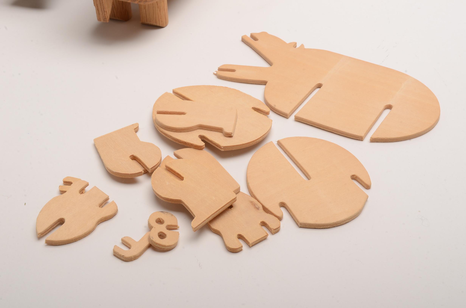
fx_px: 659
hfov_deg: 39.0
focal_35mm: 51
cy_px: 154
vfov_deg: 26.4
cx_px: 233
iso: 100
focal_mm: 34
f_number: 25
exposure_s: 1/200
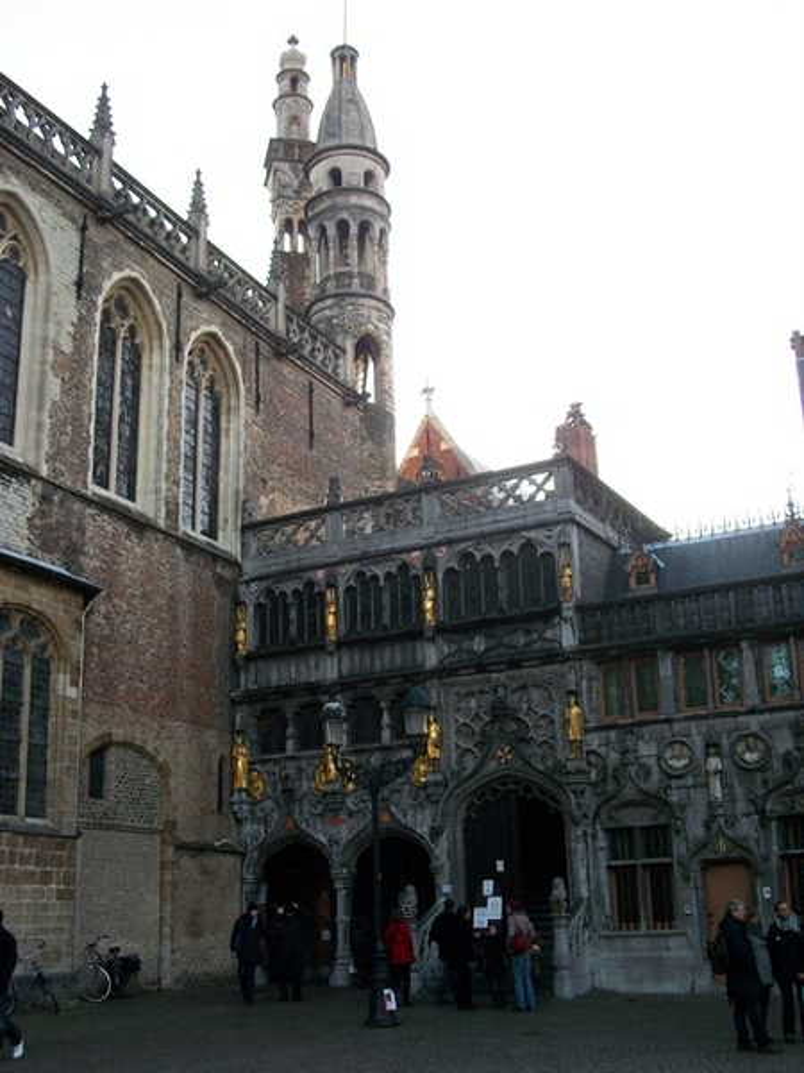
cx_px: 402
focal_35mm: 40
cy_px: 536
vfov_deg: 46.8
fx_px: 1239
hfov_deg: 36.0
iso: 80
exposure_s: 1/320
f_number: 3.2
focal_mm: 7.1
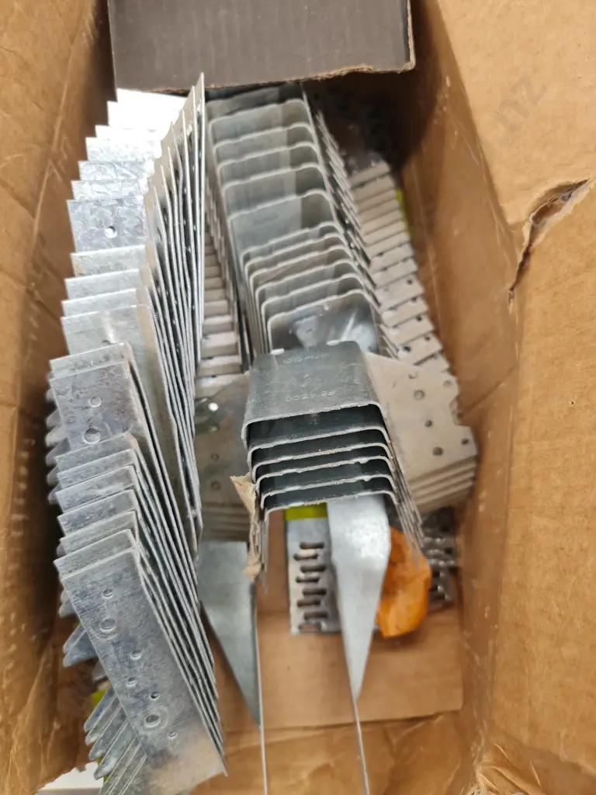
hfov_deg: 54.9
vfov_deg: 69.4
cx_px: 298
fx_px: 574
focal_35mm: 25
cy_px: 398
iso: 50
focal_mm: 7
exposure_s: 1/120
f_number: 1.8
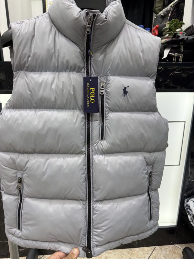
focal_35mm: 24
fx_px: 179
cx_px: 97
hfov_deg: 56.8
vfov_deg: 71.6
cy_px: 130
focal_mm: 6.76
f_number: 1.78
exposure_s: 1/100
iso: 100
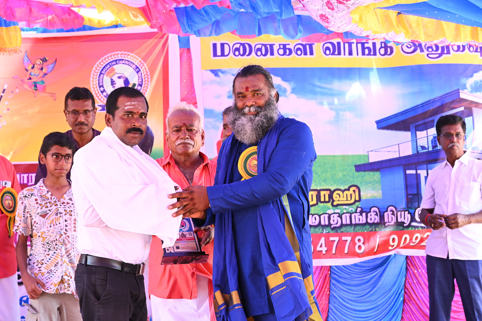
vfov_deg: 15.7
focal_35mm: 87
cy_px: 160
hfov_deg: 23.4
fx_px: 1165
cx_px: 241
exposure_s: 1/125
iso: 1000
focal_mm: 87
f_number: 7.1
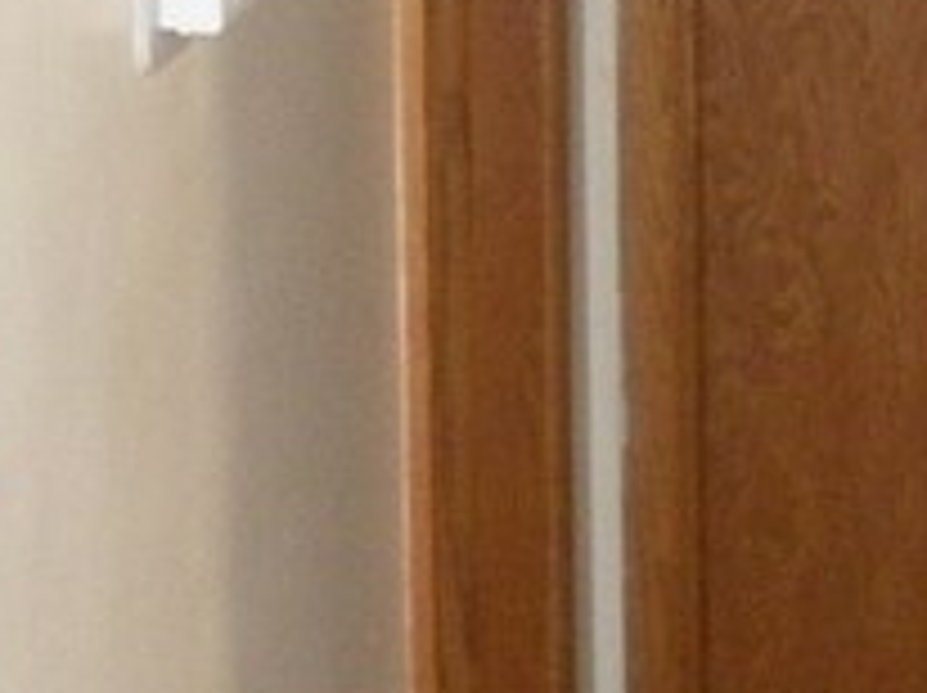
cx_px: 1256
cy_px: -212
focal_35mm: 179
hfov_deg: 10.8
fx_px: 4788
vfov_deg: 8.2
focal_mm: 6.3
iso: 400
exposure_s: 1/8
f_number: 3.5
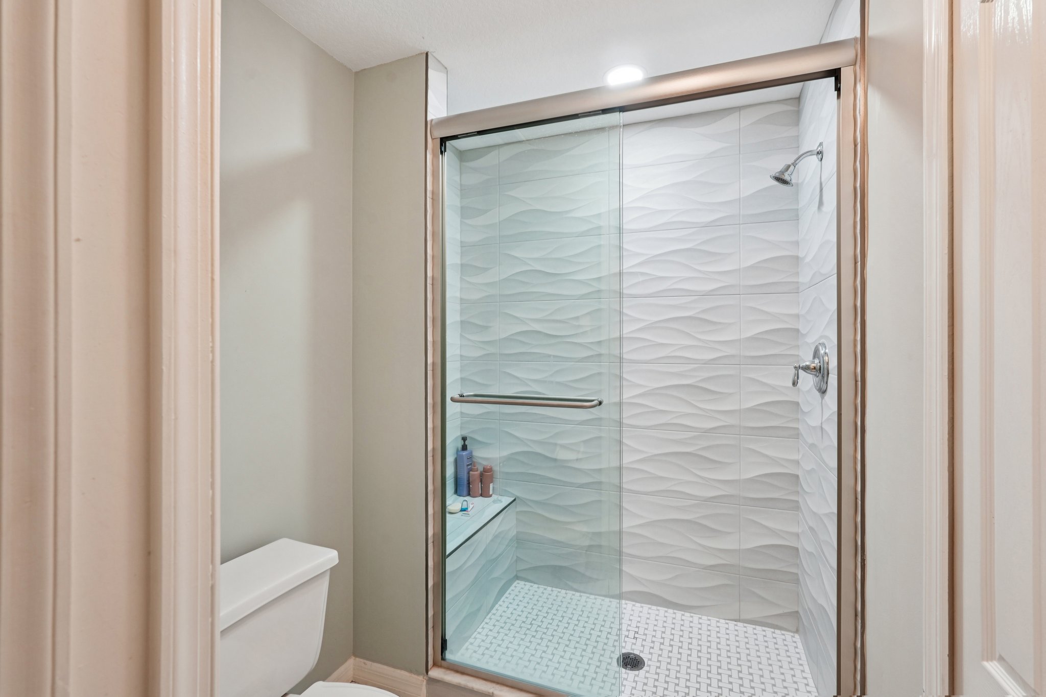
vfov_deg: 73.7
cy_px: 348
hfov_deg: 96.7
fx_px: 465
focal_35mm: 16
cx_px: 523
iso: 400
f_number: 8
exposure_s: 1/15
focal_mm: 16
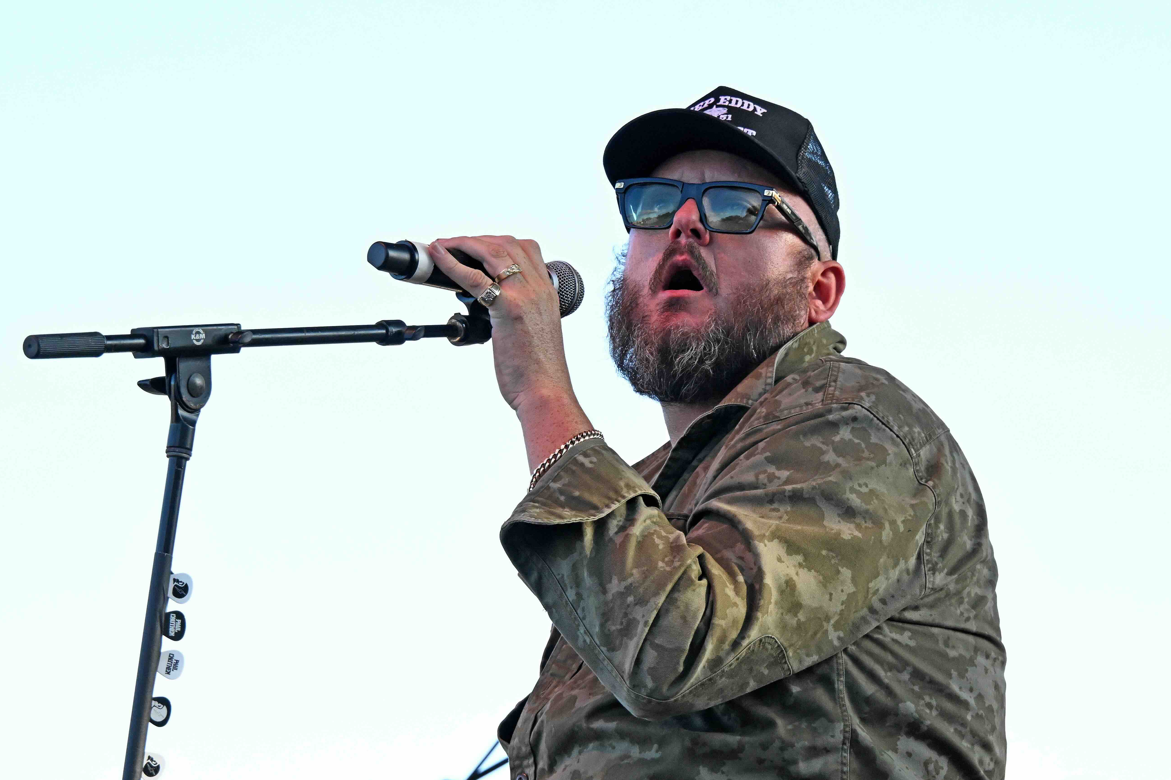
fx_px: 6341
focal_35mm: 195
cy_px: 381
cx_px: 584
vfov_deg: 7.0
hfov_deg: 10.6
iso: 1600
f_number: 8
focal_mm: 125
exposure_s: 1/500
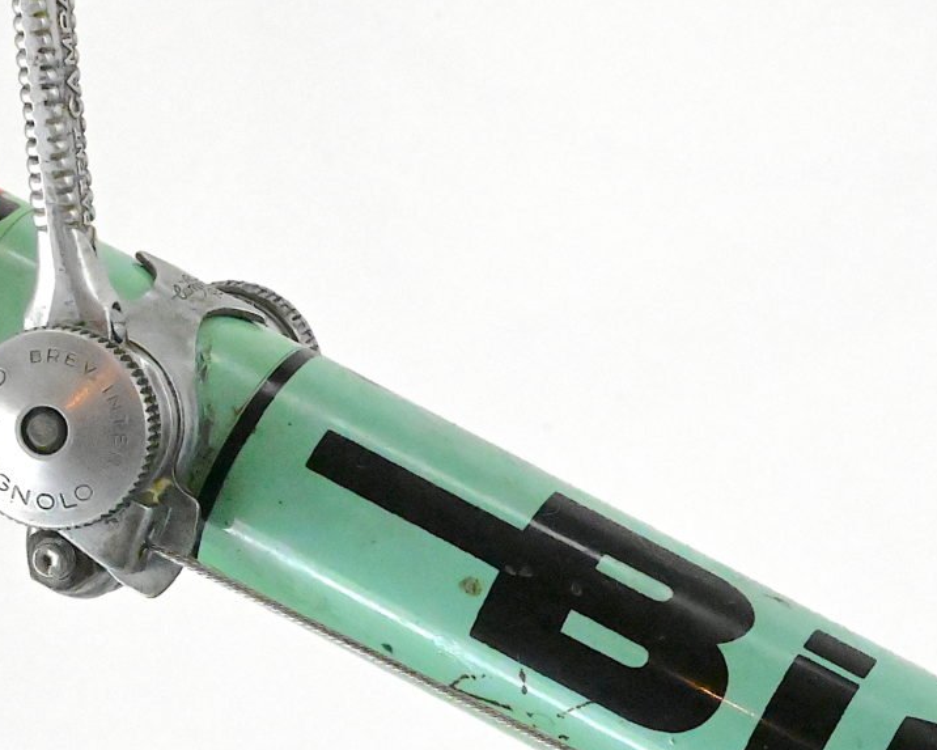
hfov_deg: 10.8
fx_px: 4881
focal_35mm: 176
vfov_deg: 8.8
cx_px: 1051
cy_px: 655
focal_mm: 70
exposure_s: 1/640
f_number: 20
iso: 22800
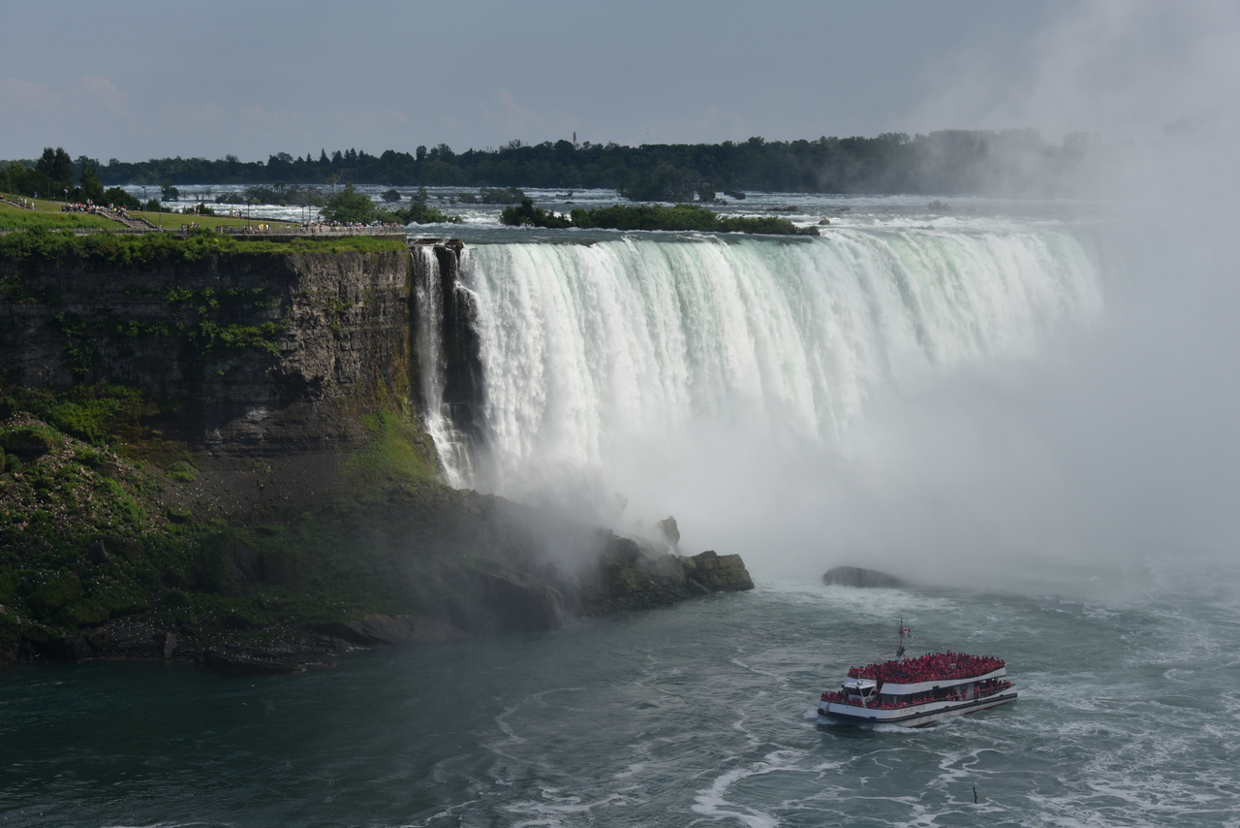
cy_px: 414
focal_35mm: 72
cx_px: 620
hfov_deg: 28.1
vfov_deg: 18.9
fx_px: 2480
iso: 100
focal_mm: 72
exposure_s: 1/400
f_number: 10
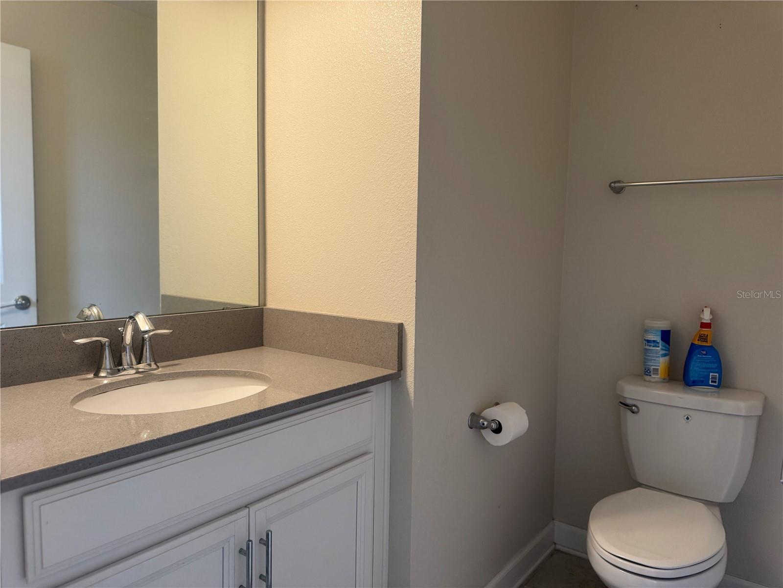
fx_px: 543
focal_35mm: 24
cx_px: 392
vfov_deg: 56.8
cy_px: 294
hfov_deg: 71.6
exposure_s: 1/120
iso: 200
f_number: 1.78
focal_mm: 6.76
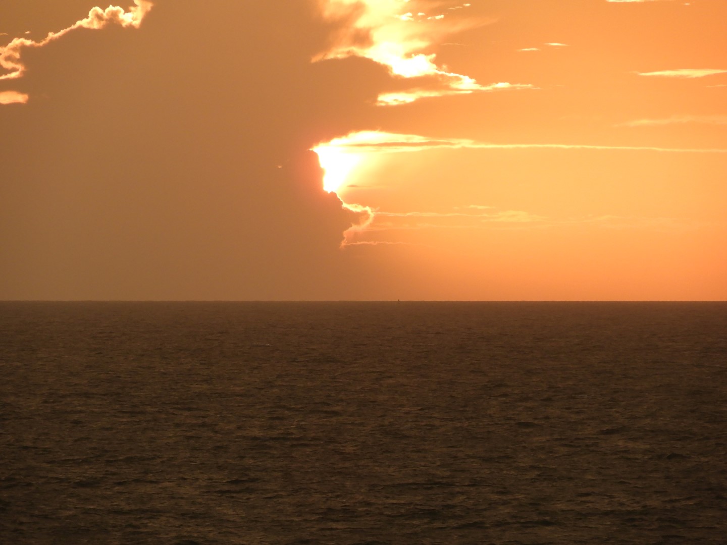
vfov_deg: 2.7
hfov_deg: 3.6
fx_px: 11551
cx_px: 364
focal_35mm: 550
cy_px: 272
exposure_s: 1/250
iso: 180
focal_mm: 98.5
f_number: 5.6
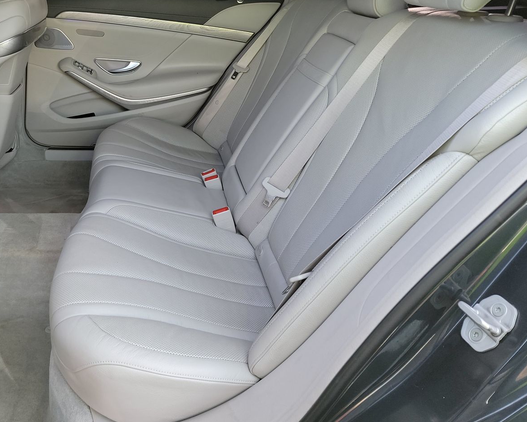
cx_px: 183
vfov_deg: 45.6
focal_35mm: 32
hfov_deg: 54.7
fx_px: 499
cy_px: 173
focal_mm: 6.7
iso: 133
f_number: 1.8
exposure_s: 1/59
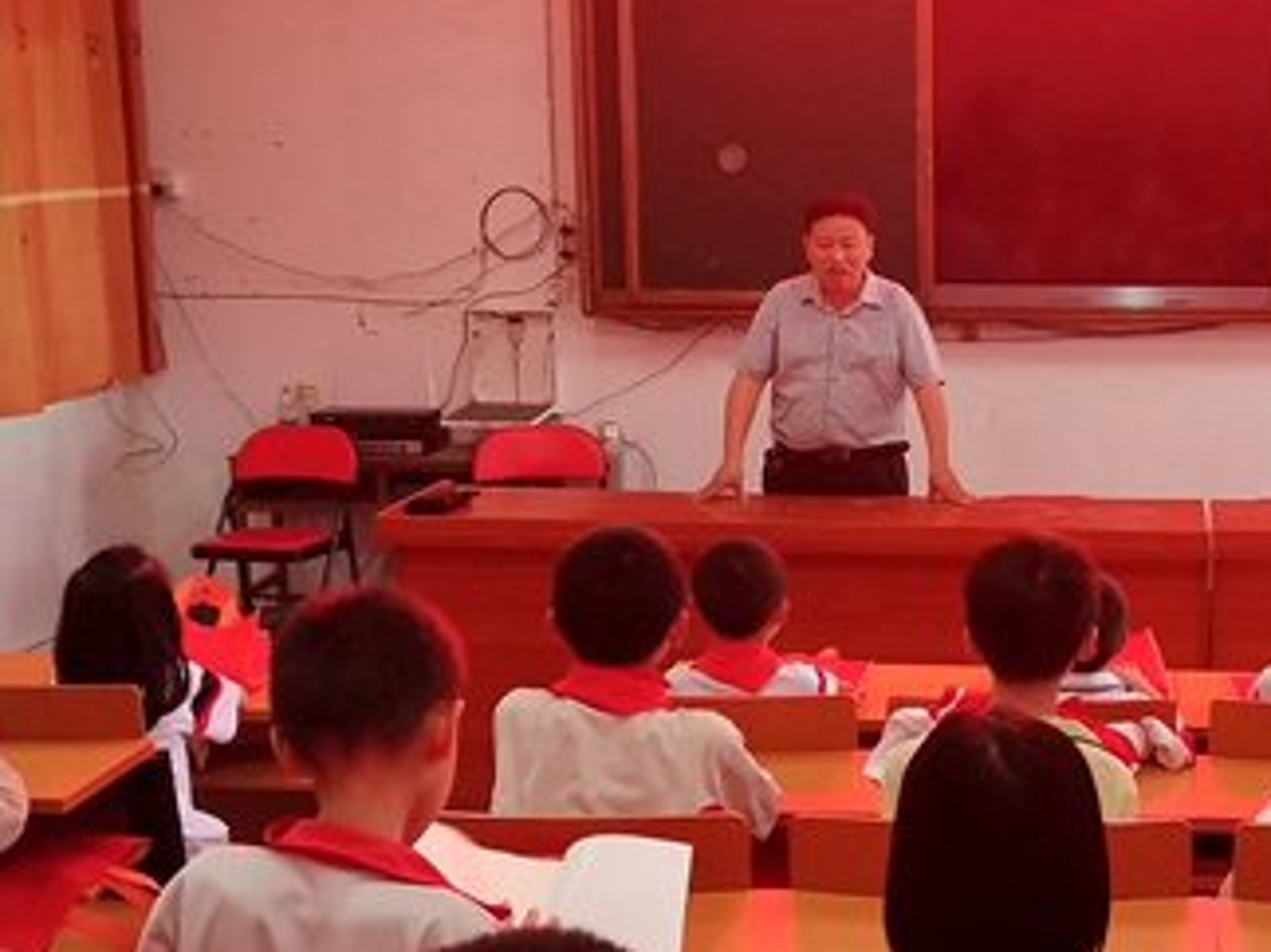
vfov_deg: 22.6
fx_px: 2386
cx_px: 1031
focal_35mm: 65
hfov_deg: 29.1
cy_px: 553
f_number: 1.8
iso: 365
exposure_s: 1/50
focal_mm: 3.95
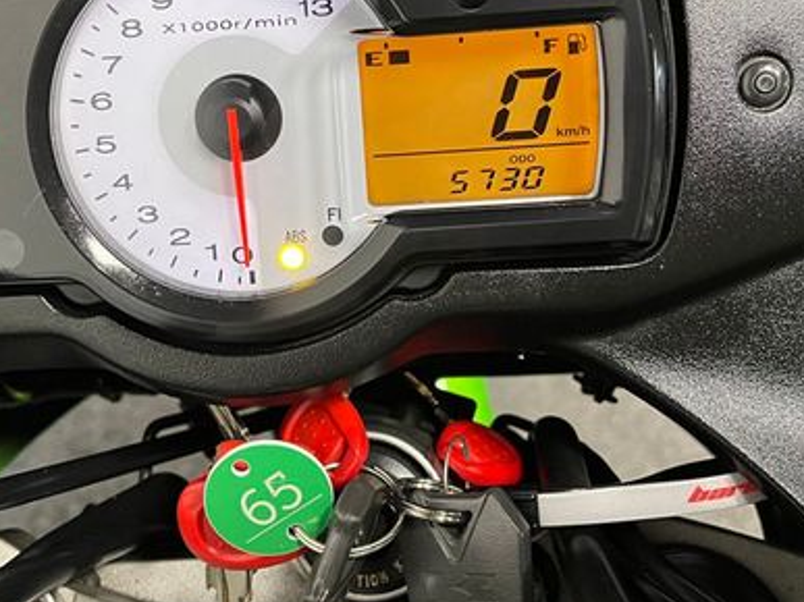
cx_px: 316
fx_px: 998
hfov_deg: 43.6
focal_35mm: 43
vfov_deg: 33.3
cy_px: 195
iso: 400
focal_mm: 5.1
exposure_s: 1/50
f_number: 1.6
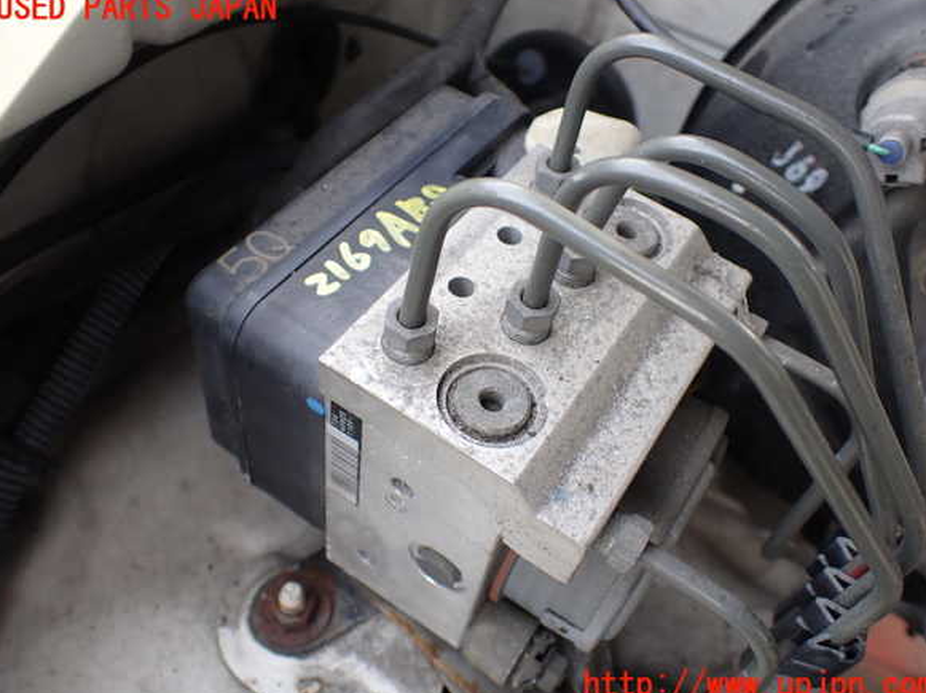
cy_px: 347
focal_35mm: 31
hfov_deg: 58.4
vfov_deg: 45.4
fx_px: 829
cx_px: 465
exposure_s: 1/125
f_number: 2.3
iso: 100
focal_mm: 5.4
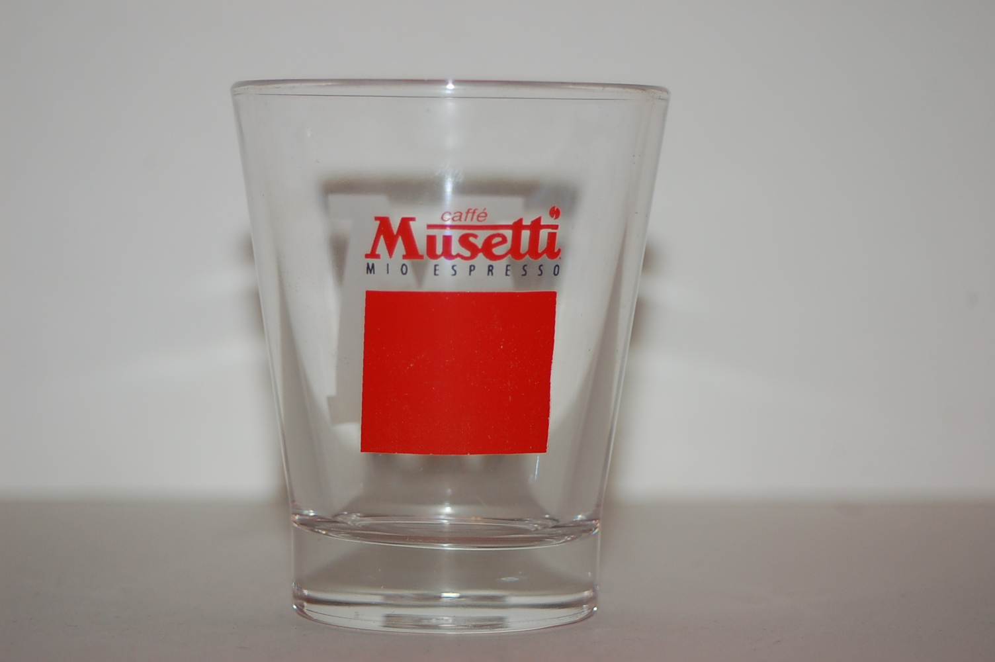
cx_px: 498
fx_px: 3314
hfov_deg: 17.1
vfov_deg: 11.4
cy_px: 331
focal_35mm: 120
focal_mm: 80
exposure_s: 1/60
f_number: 5.6
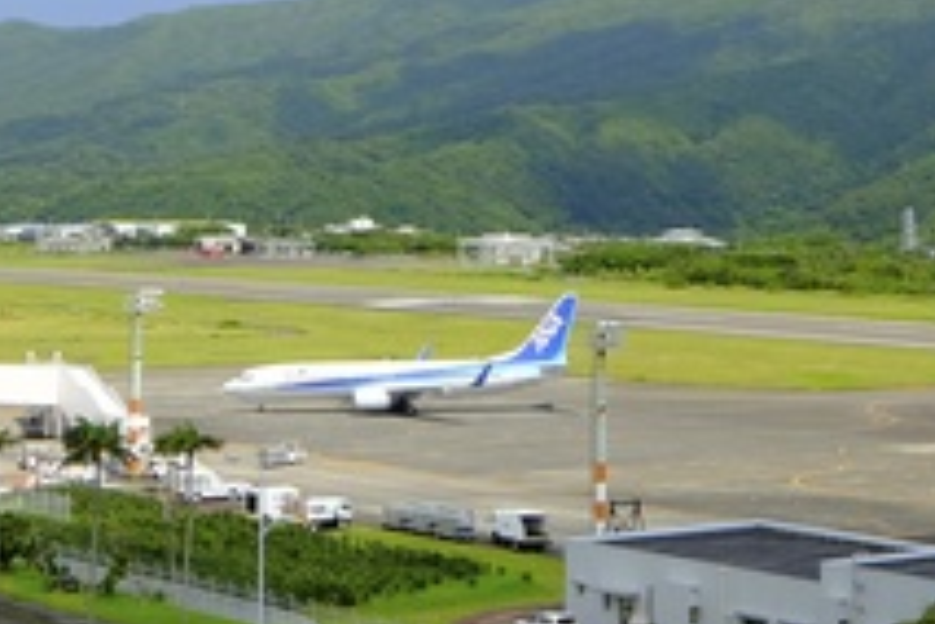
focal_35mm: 100
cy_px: -138
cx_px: 540
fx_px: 2597
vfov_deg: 13.3
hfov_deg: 20.4
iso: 400
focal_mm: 24
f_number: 6.4
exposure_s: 1/400
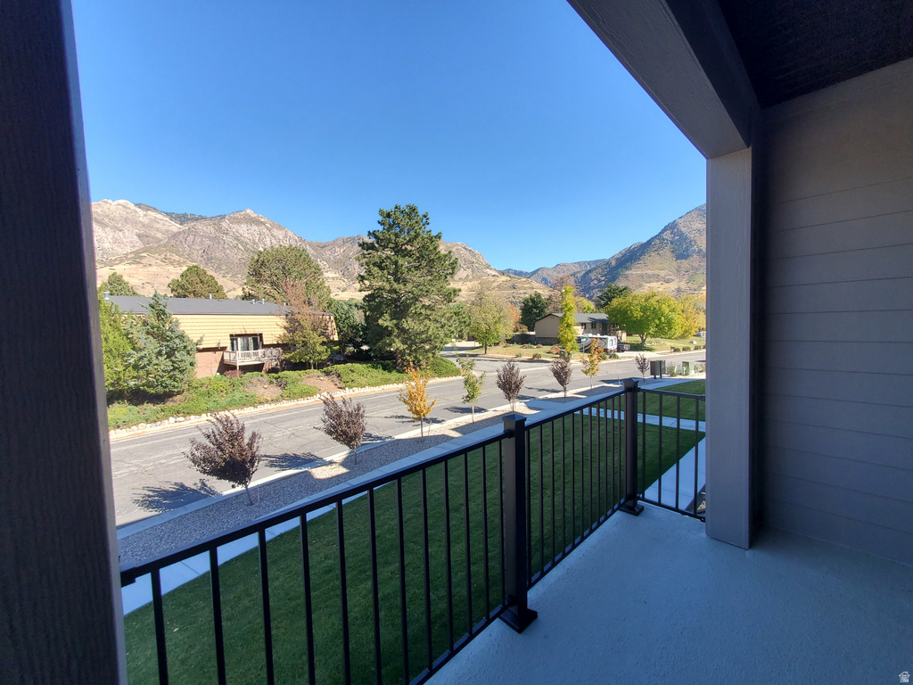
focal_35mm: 13
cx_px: 456
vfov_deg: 89.9
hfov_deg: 106.2
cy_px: 342
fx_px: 343
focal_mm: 1.8
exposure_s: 1/421
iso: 50
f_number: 2.2
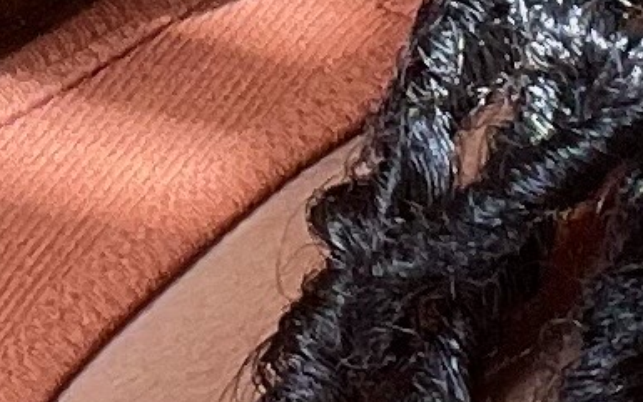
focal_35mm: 255
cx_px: -52
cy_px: -949
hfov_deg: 8.2
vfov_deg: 4.8
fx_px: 4471
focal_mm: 2.71
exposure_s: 1/60
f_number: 2.2
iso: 100
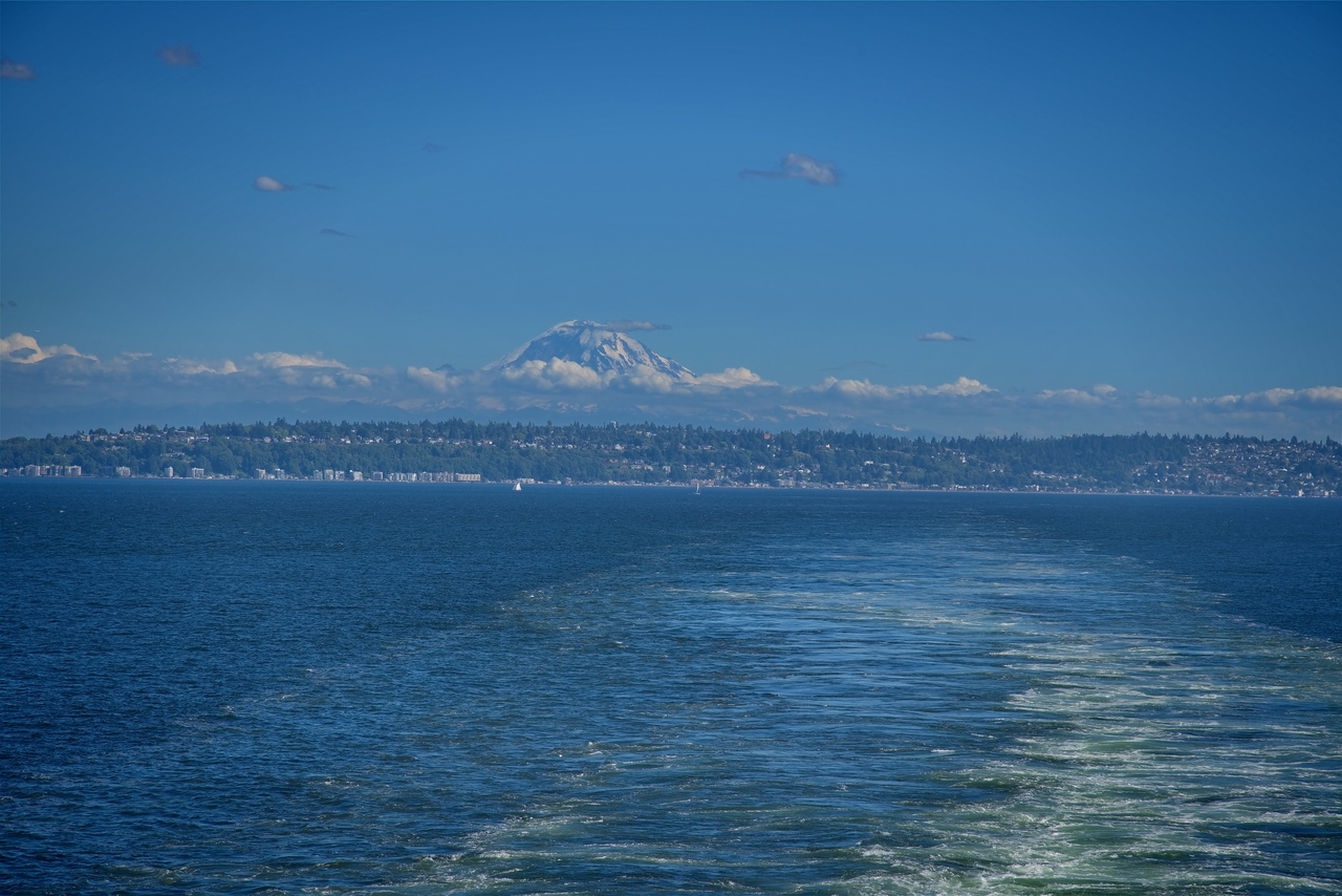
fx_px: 4474
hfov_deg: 17.1
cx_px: 671
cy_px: 448
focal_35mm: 120
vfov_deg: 11.4
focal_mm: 120
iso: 100
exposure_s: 1/320
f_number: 9
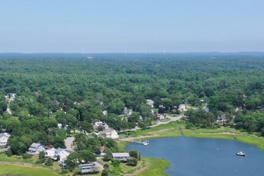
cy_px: 158
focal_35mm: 65
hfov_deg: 30.7
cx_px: 81
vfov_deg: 20.5
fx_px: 477
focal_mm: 10.26
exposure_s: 1/100
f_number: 10
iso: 100
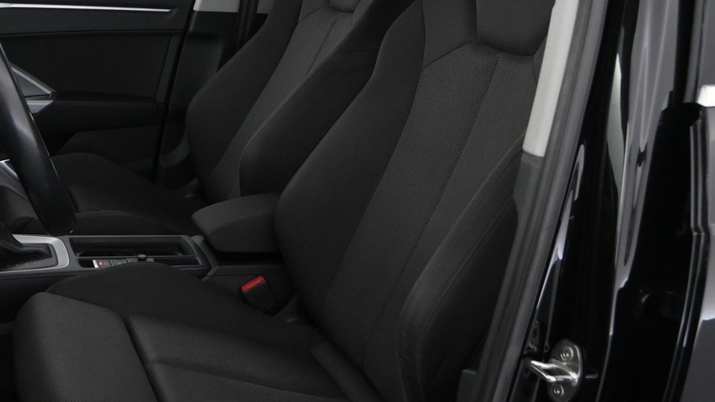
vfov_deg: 24.9
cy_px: 202
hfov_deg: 42.0
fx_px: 910
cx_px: 204
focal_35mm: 48
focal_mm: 16
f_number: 4.5
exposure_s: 1/80
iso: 2500
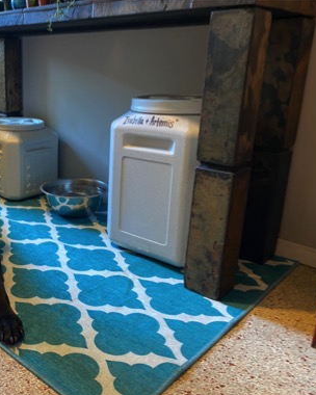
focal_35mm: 35
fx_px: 409
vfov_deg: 51.5
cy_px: 202
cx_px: 53
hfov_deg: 40.1
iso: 320
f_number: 1.8
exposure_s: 1/60
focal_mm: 4.25
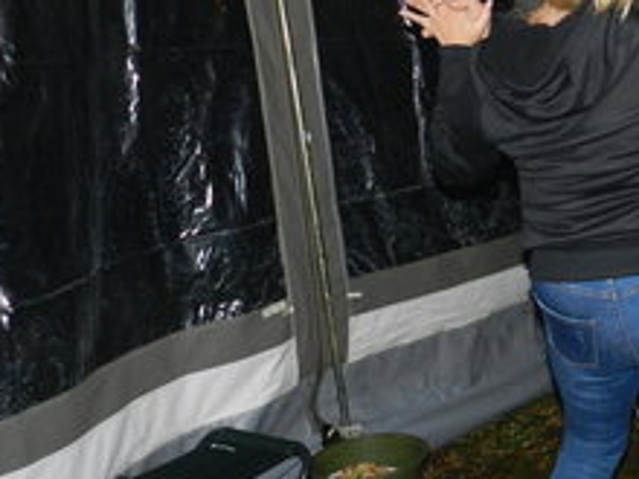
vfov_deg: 30.8
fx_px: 868
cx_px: 610
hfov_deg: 37.0
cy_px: 203
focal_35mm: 47
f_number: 3.4
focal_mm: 4
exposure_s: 1/30
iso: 200
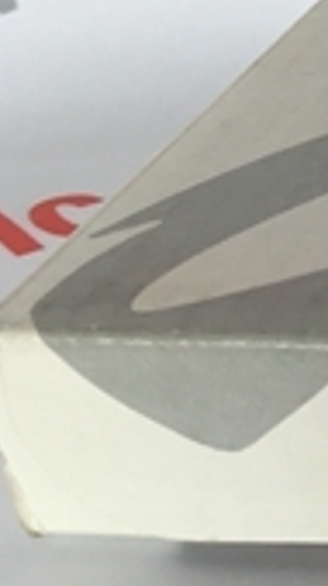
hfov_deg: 8.0
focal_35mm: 124
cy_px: 331
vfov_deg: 17.3
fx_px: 1927
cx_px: 1067
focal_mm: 4.15
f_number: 2.2
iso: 32
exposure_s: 1/100
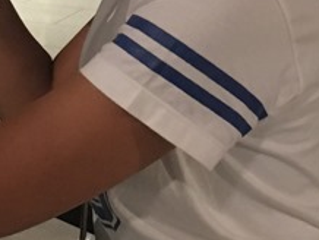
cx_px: 116
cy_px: -37
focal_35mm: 136
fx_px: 1255
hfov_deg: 14.5
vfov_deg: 10.8
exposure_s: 1/17
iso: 200
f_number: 2.2
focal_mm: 4.15
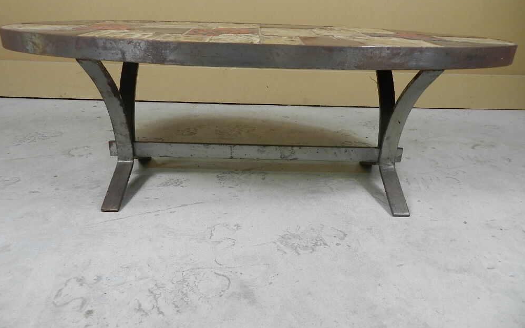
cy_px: 129
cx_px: 257
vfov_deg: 48.9
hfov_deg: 72.5
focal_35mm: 25
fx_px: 358
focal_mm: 4
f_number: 3.4
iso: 180
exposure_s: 1/30
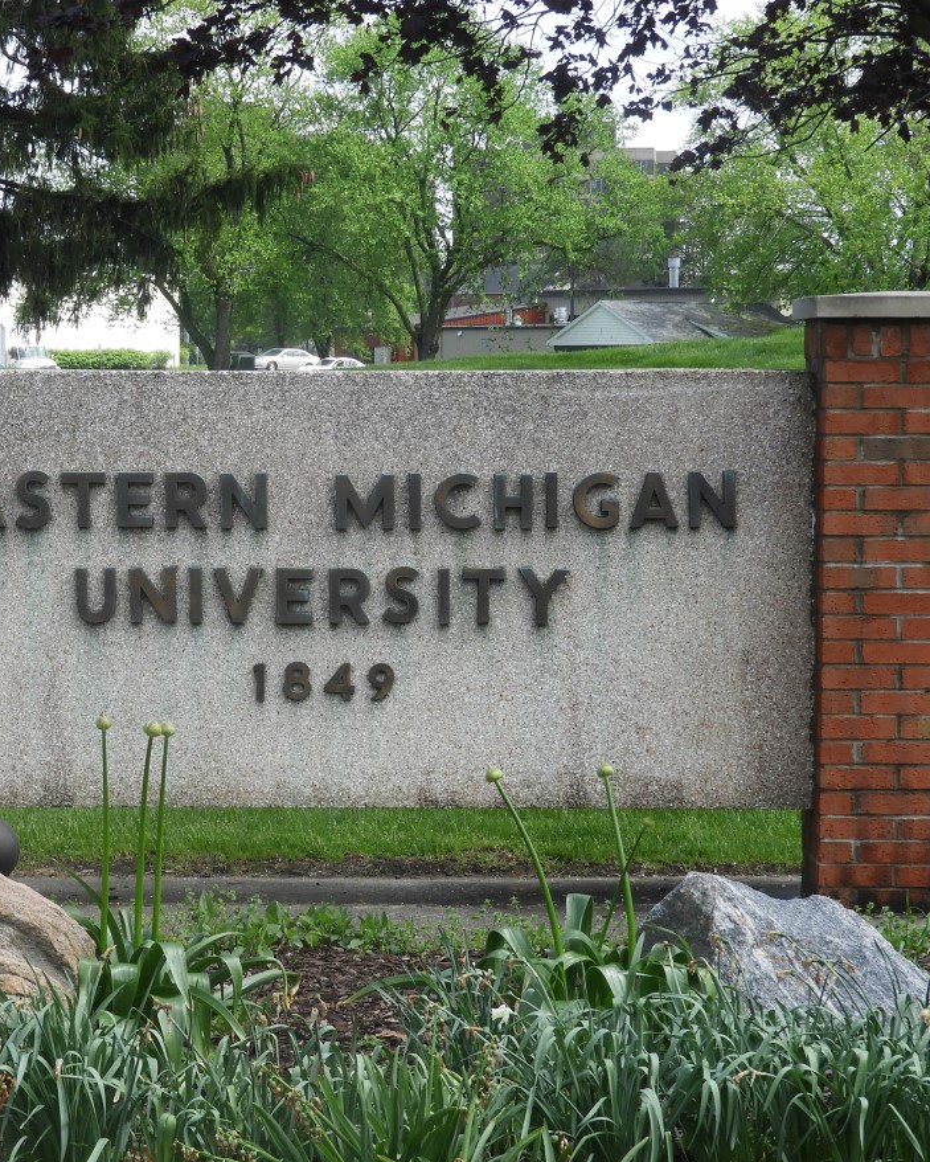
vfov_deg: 17.1
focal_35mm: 112
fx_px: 3851
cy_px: 630
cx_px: 212
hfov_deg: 13.7
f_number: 4.5
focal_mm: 12.5
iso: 100
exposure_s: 1/320
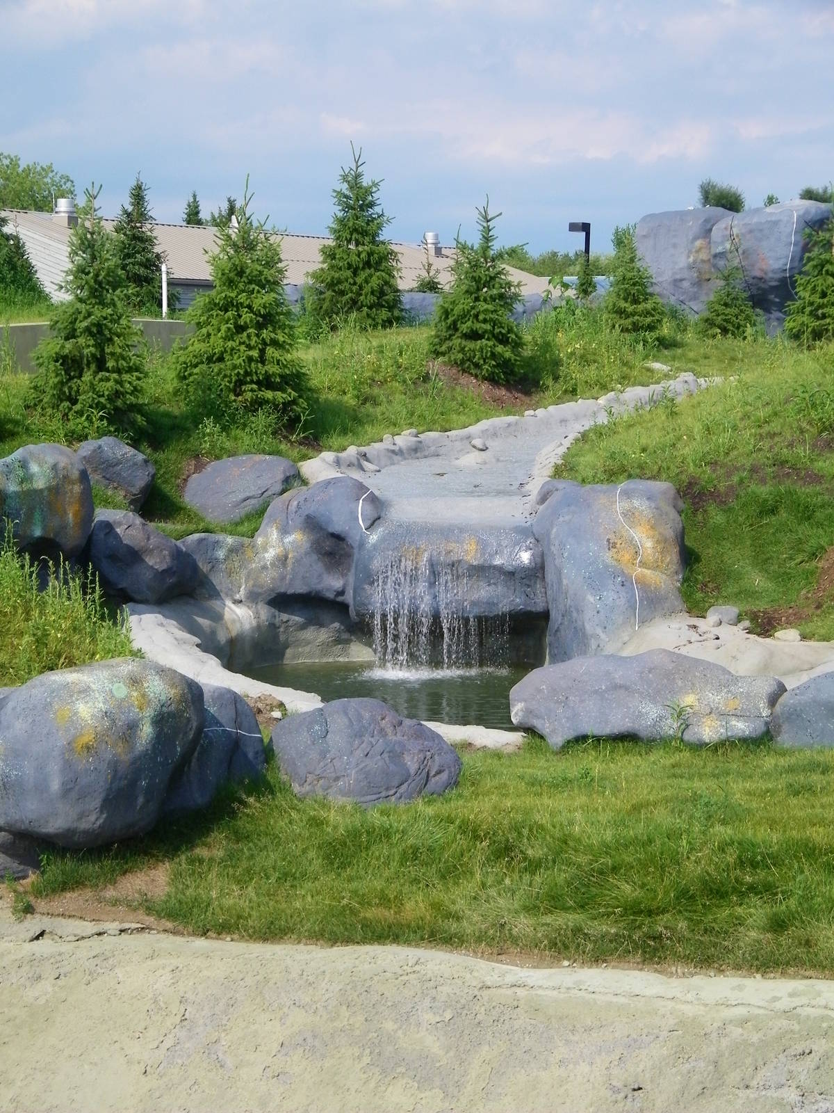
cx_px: 417
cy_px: 556
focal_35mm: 85
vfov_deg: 23.0
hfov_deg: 17.4
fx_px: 2731
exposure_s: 1/200
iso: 100
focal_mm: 15.1
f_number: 9
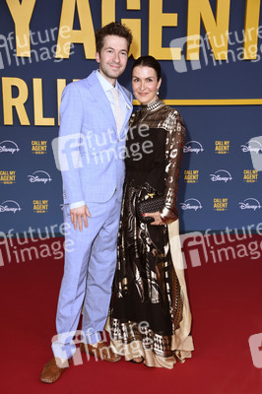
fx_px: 678
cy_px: 197
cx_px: 131
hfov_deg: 21.9
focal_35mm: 62
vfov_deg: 32.4
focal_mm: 62
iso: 800
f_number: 5.6
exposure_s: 1/200
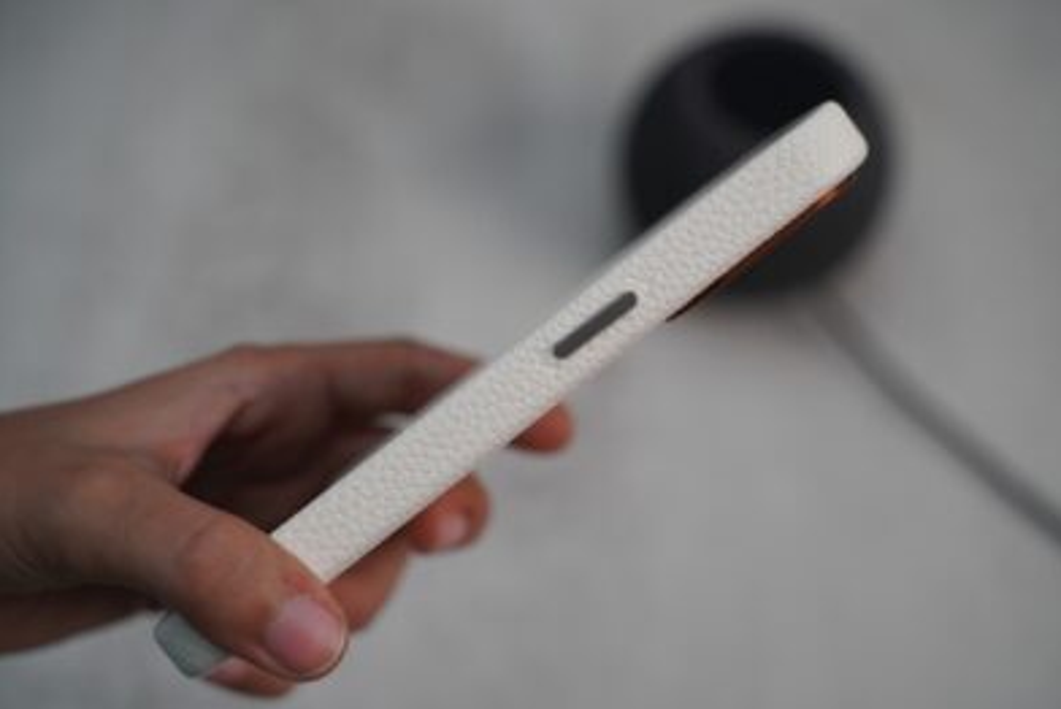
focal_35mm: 53
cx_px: 536
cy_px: 356
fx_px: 1563
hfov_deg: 37.5
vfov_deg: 25.6
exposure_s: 1/160
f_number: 4
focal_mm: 52
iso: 1000
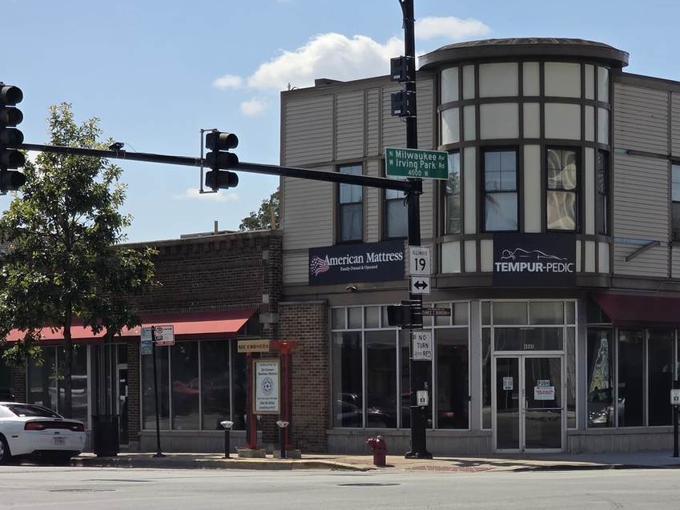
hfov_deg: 18.8
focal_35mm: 104
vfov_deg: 14.2
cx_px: 442
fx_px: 2043
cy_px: 311
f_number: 2.4
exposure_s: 1/2715
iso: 50
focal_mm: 7.9
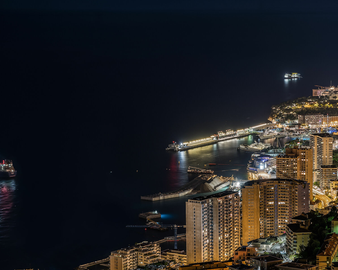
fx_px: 1051
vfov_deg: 14.7
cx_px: 250
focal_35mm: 105
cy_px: 172
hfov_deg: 18.2
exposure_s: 1/8
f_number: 11
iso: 100
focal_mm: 70
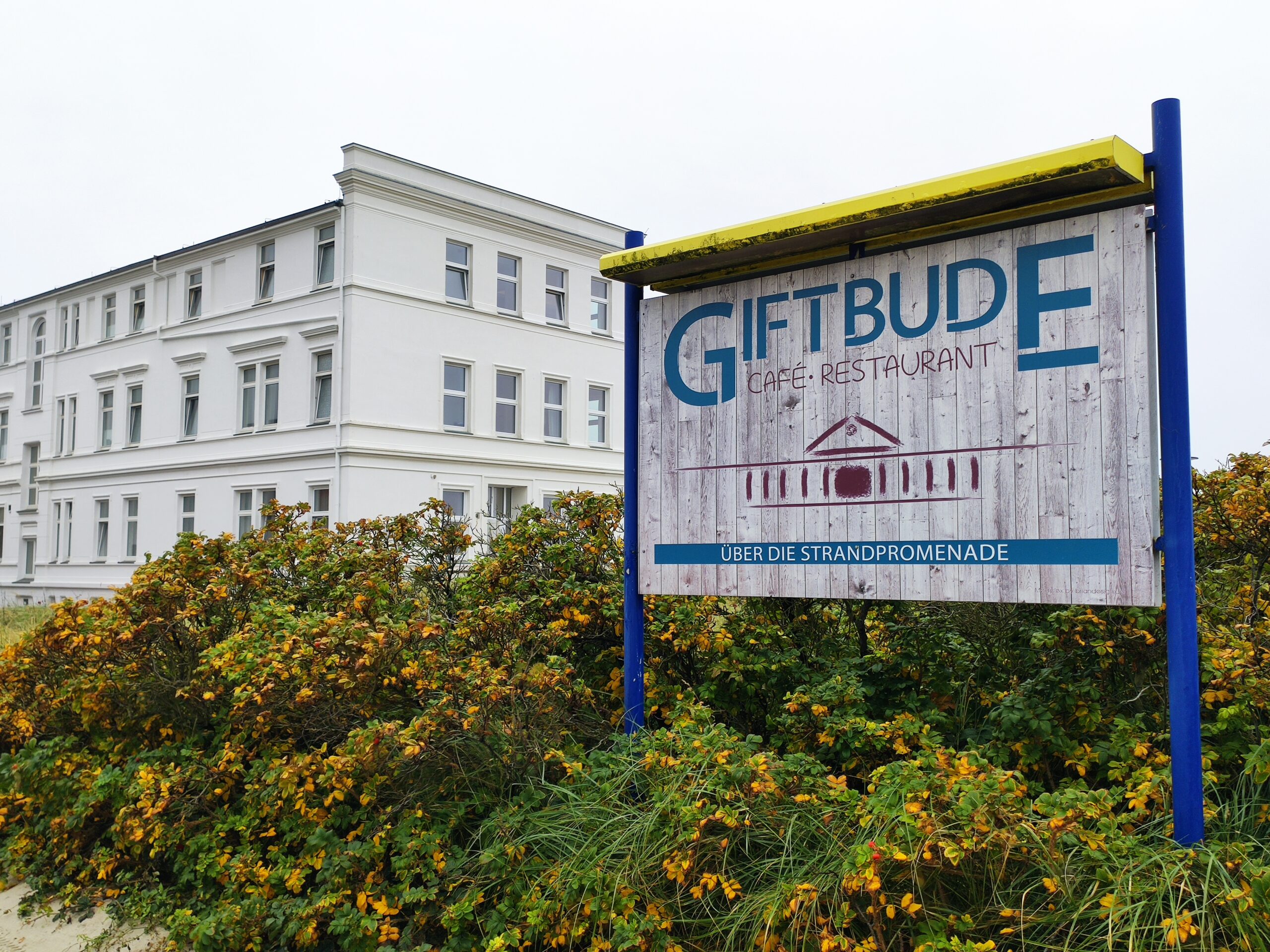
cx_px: 635
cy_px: 476
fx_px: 1211
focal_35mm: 33
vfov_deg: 42.9
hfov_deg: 55.4
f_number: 1.75
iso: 112
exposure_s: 1/496
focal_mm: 4.77
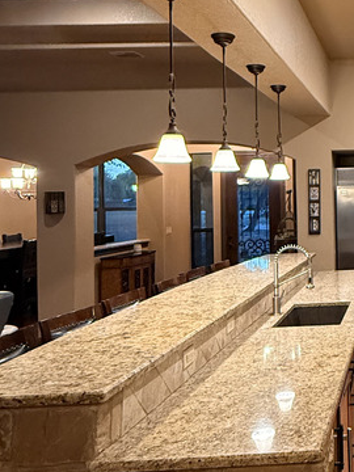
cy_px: 180
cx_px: 425
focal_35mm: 42
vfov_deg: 44.5
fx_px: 573
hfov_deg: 29.5
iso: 640
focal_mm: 2.22
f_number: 2.2
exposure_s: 1/60
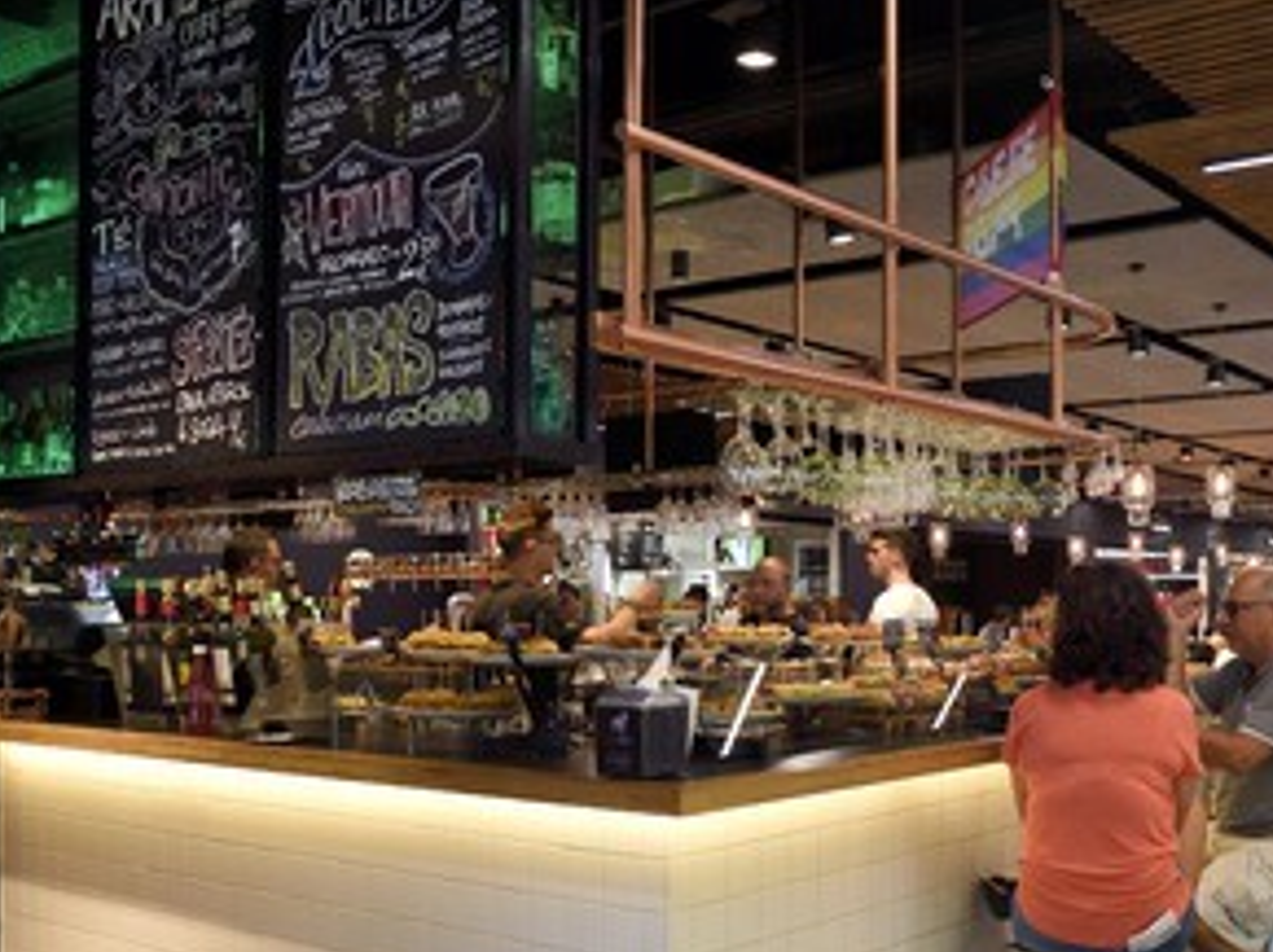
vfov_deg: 36.6
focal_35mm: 39
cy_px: 566
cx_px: 909
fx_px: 1433
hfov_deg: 46.6
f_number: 5
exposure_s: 1/50
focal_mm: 28
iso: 800
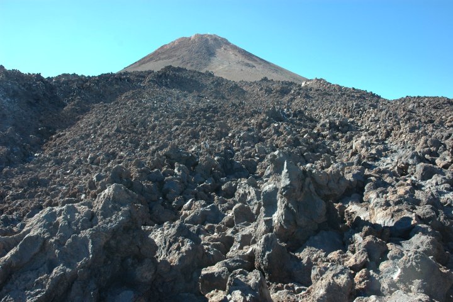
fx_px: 415
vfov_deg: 40.0
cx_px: 226
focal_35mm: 33
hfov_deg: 57.2
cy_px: 151
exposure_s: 1/200
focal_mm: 22
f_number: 7.1
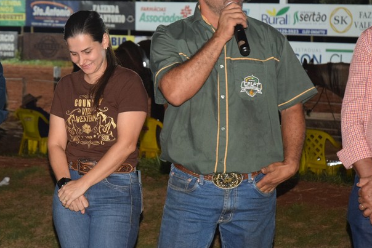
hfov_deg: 16.6
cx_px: 101
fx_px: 1269
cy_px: 89
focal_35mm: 123
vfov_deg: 11.2
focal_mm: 55
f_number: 4.5
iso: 2500
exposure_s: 1/60
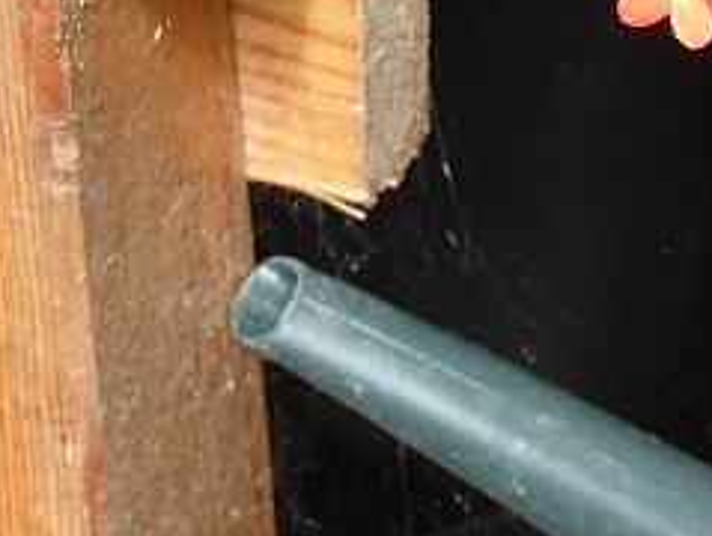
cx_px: 727
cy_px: -57
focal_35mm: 286
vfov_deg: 5.2
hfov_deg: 6.9
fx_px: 5891
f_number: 5
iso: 100
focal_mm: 17.5
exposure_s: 1/60
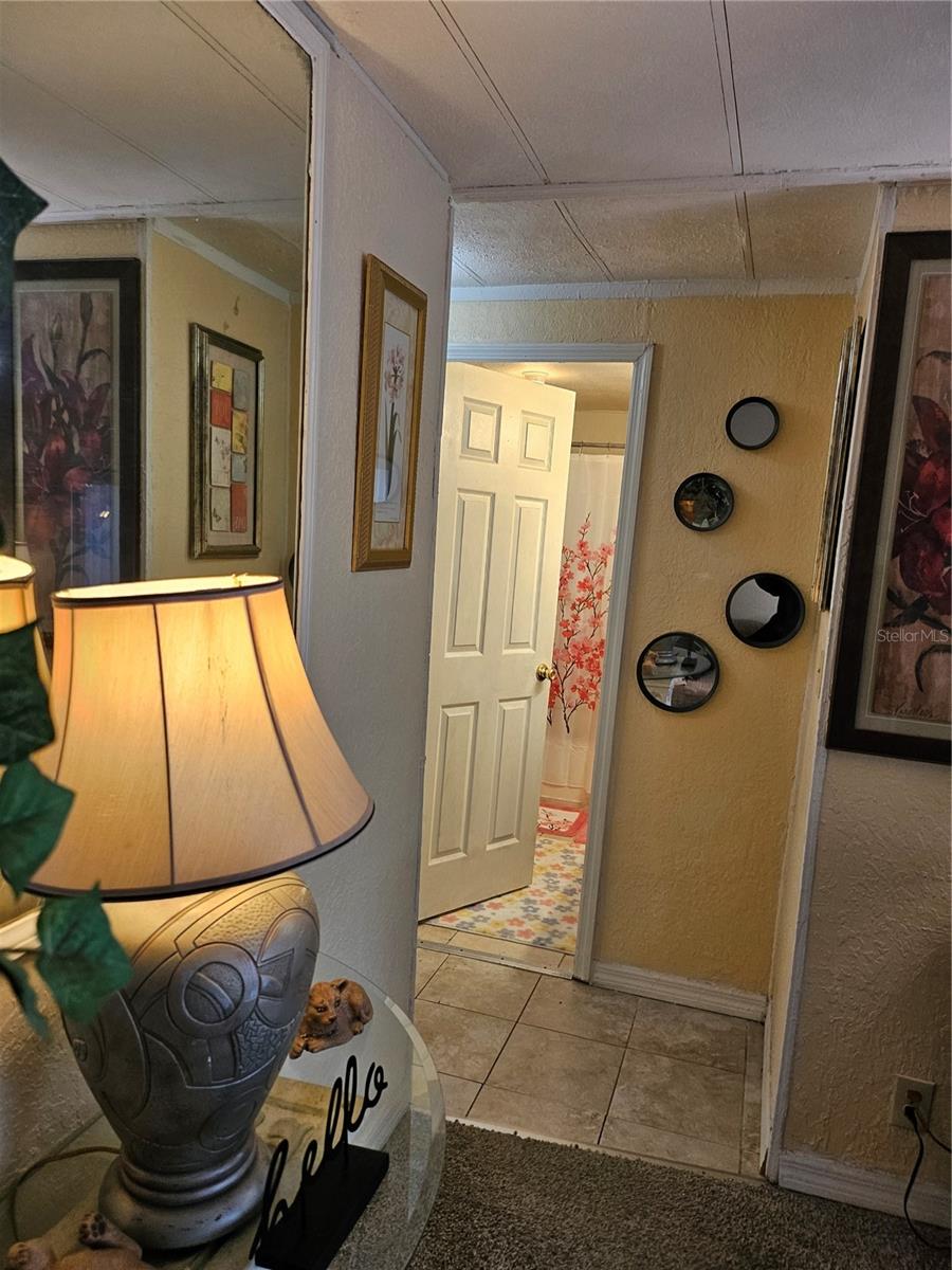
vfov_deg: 71.6
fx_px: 880
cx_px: 476
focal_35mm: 24
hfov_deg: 56.8
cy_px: 635
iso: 160
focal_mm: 5
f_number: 1.8
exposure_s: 1/120
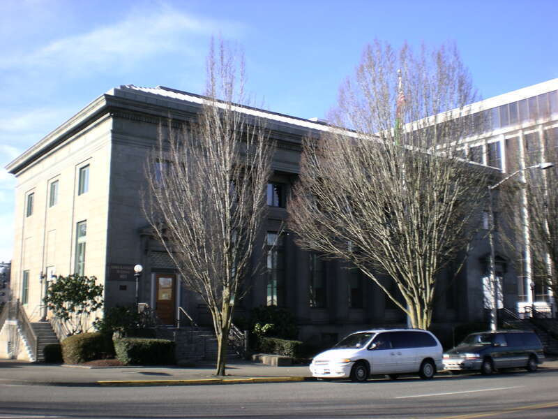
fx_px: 613
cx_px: 279
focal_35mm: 38
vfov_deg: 37.7
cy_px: 210
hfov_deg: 49.0
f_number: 4.6
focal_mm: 6.3
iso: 50
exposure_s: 1/147
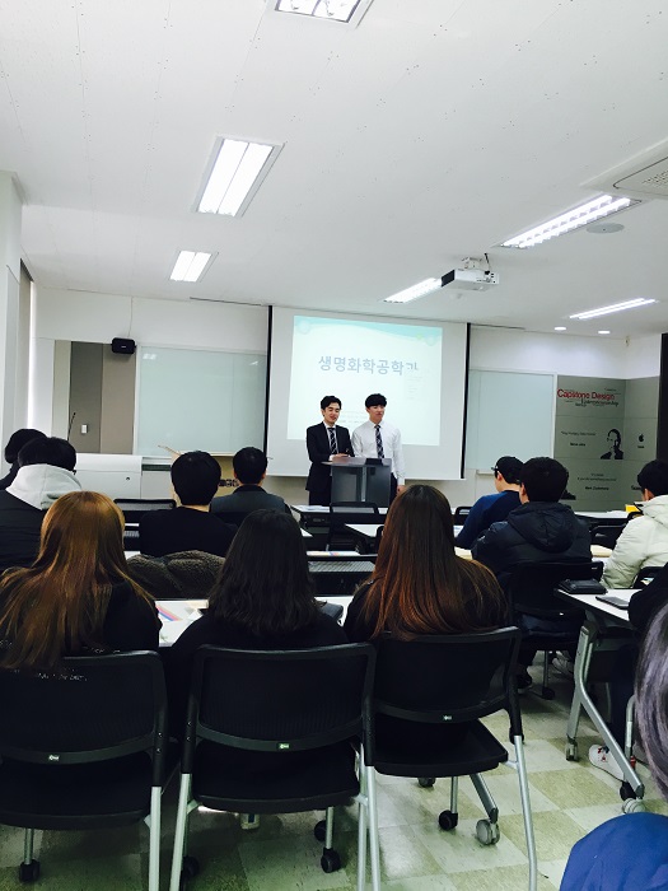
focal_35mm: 29
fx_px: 746
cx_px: 334
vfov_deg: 61.7
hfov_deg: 48.2
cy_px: 446
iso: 25
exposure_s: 1/30
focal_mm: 4.15
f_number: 2.2
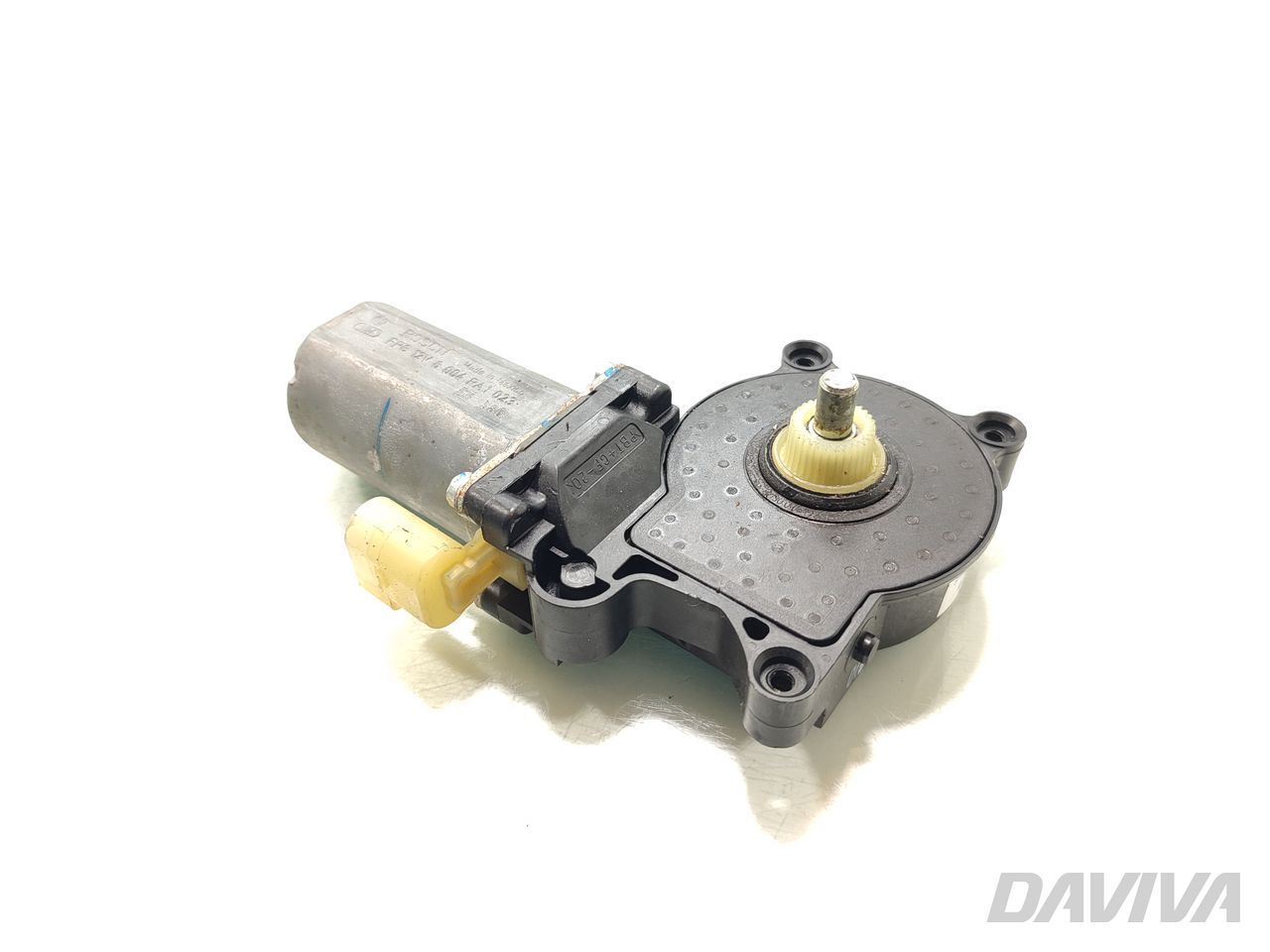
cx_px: 635
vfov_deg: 56.8
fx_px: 881
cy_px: 476
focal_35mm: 24
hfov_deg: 71.6
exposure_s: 1/100
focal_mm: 5.89
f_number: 1.89
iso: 320
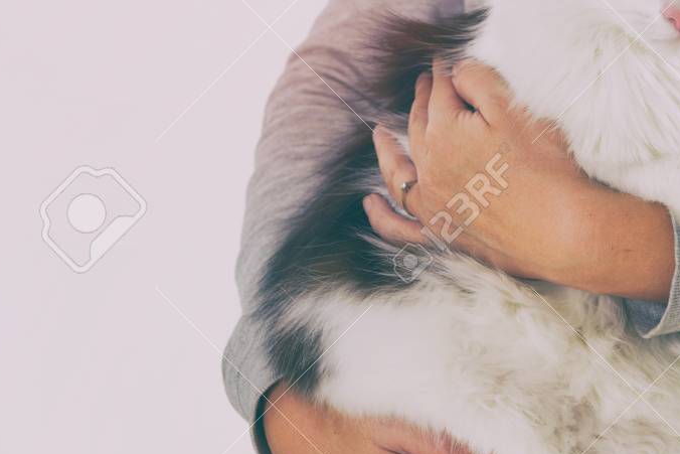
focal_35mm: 223
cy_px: 179
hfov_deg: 9.2
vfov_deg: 6.2
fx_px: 4213
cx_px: 639
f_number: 6.3
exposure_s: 1/125
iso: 125
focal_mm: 116
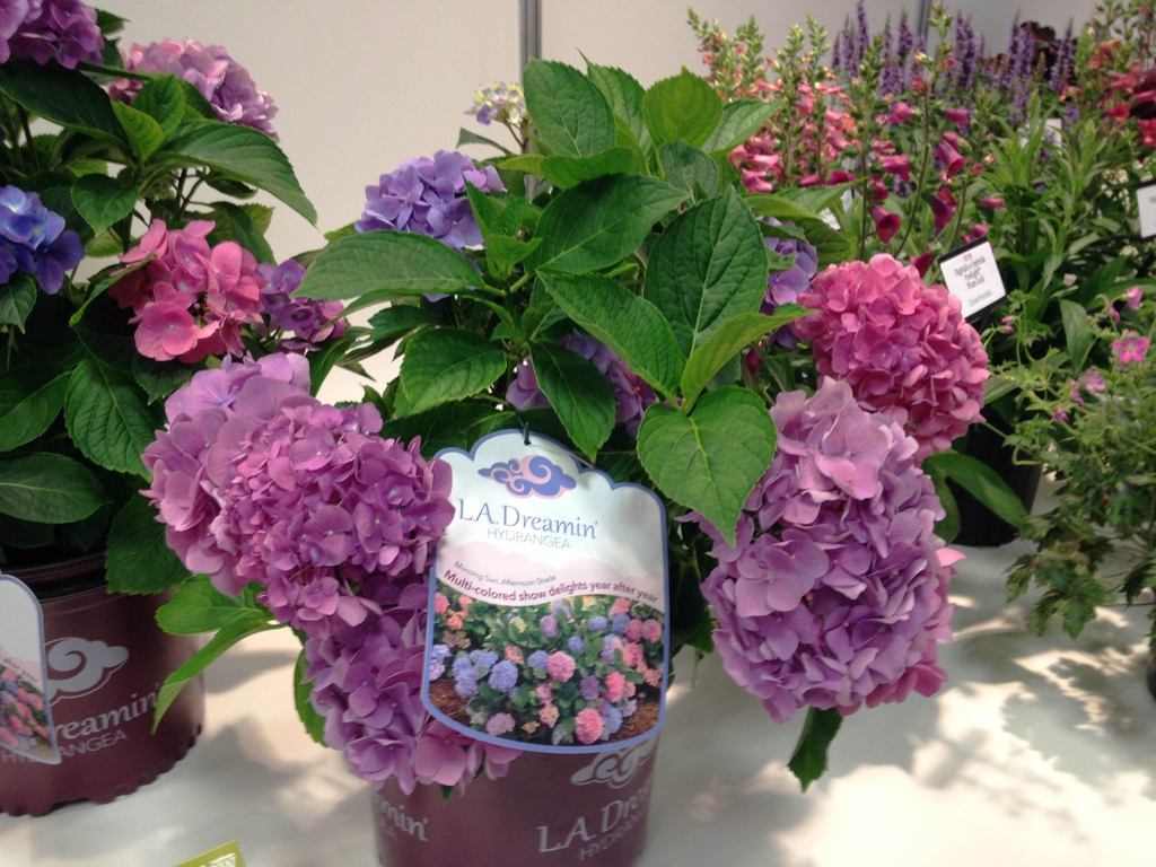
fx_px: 1169
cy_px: 434
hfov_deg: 52.6
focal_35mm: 35
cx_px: 578
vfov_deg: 40.7
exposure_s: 1/20
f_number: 2.4
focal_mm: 4.28
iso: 64
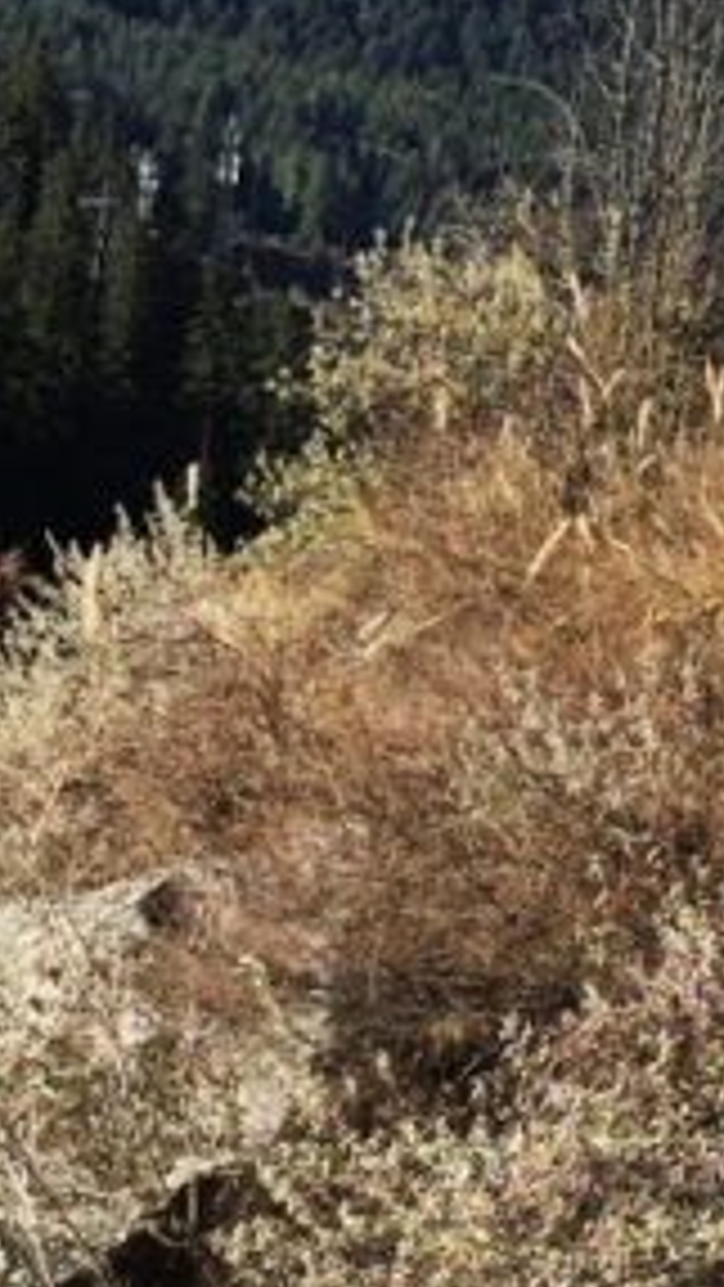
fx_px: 3854
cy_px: 410
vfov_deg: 18.9
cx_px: 994
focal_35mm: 113
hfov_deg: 10.5
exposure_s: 1/1130
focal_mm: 4.15
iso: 32
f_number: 2.2
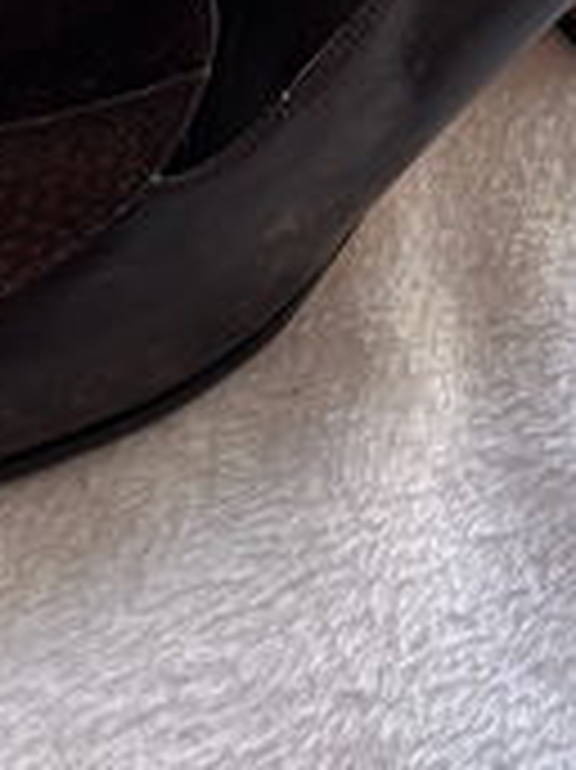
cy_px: -227
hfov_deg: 17.9
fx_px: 1799
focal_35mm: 81
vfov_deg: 21.8
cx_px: 76
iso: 40
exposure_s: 1/245
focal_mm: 5.1
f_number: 1.6
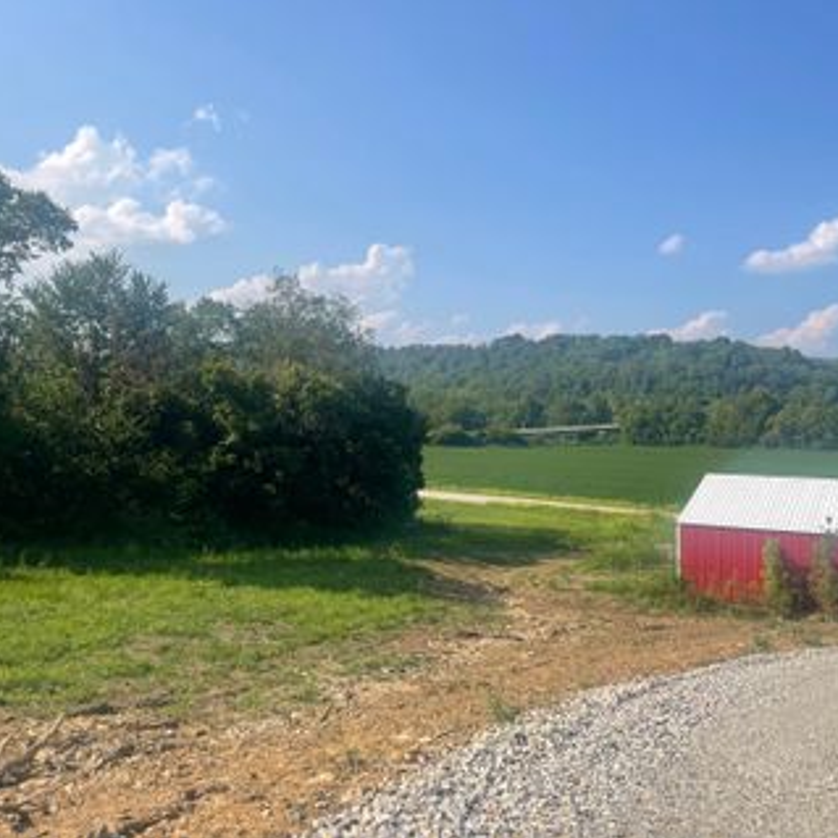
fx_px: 849
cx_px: 464
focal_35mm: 31
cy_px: 416
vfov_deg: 52.5
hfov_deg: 52.4
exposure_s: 1/3861
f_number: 1.6
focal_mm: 4.2
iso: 32
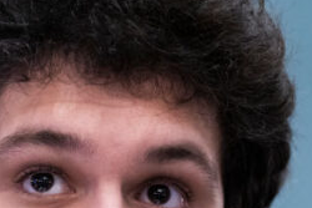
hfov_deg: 3.8
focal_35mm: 548
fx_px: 4752
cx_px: 6
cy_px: 262
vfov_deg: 2.5
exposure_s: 1/200
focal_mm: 159
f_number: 2.8
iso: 3200
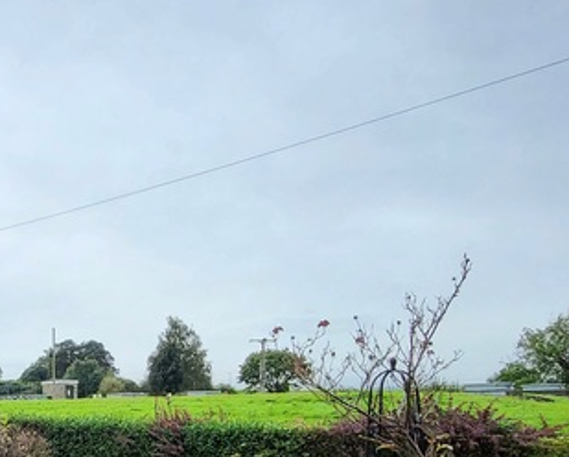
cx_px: 44
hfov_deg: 40.9
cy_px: 428
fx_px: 691
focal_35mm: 41
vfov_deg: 34.2
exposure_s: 1/294
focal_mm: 1.74
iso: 32
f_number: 2.2
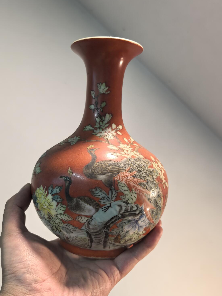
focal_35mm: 33
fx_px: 282
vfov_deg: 55.3
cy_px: 156
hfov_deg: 42.7
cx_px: 88
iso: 2500
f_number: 2
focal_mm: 6.98
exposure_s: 1/865
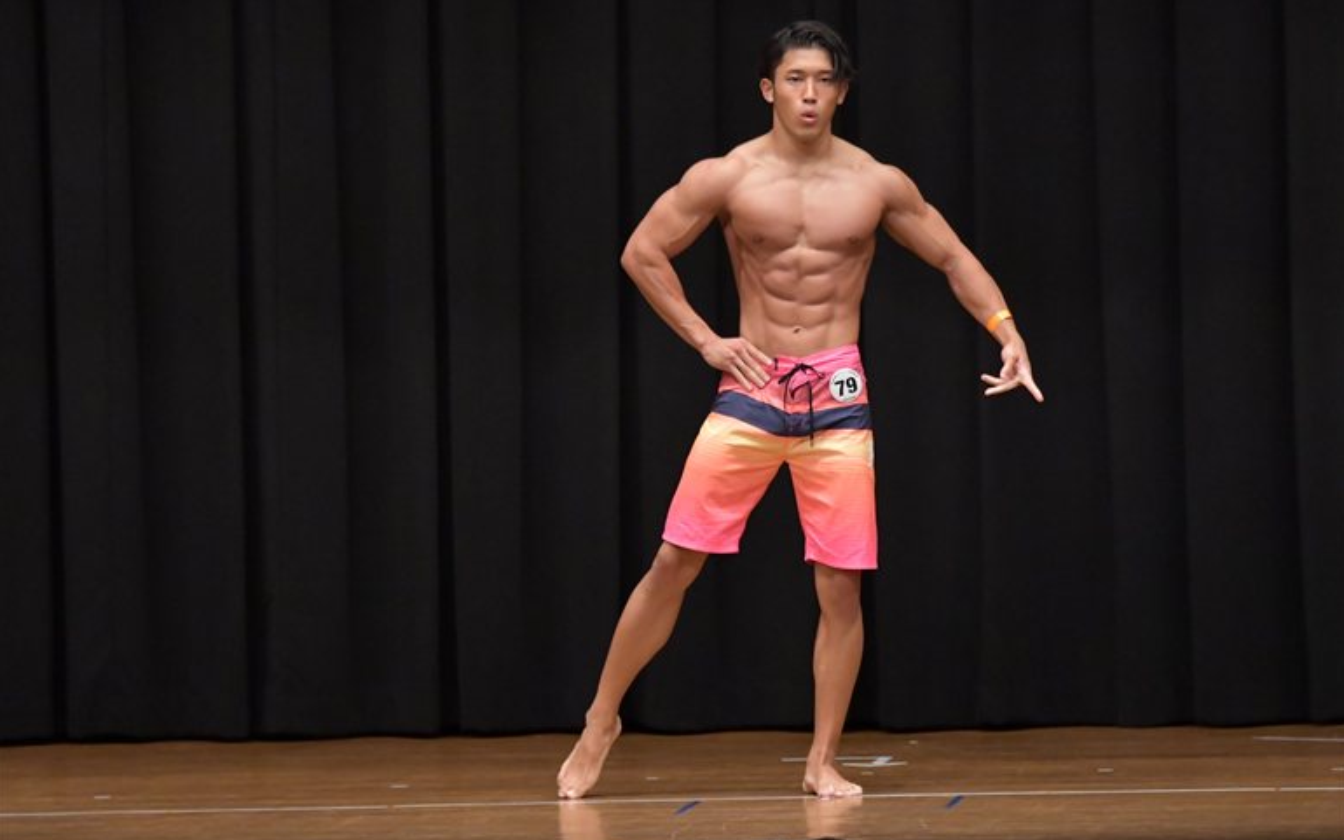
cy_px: 417
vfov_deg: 5.3
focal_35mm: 246
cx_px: 673
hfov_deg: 8.5
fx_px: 9009
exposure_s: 1/400
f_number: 5.6
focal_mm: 160
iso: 6400
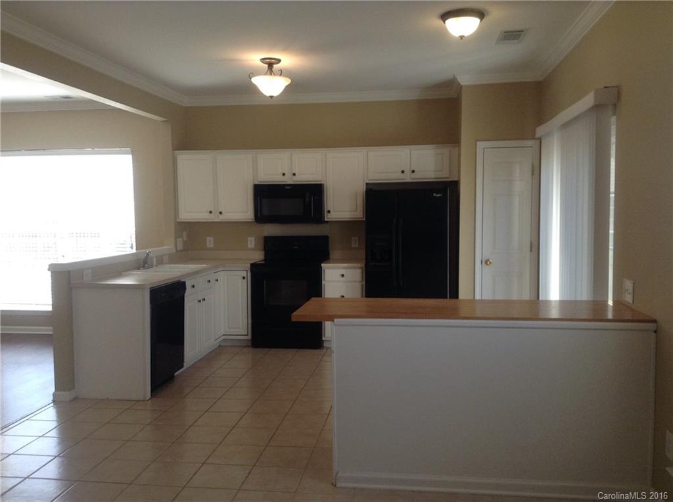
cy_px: 251
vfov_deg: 42.8
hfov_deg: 55.4
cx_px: 336
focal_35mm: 33
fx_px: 640
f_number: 2.4
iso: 50
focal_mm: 3.3
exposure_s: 1/100
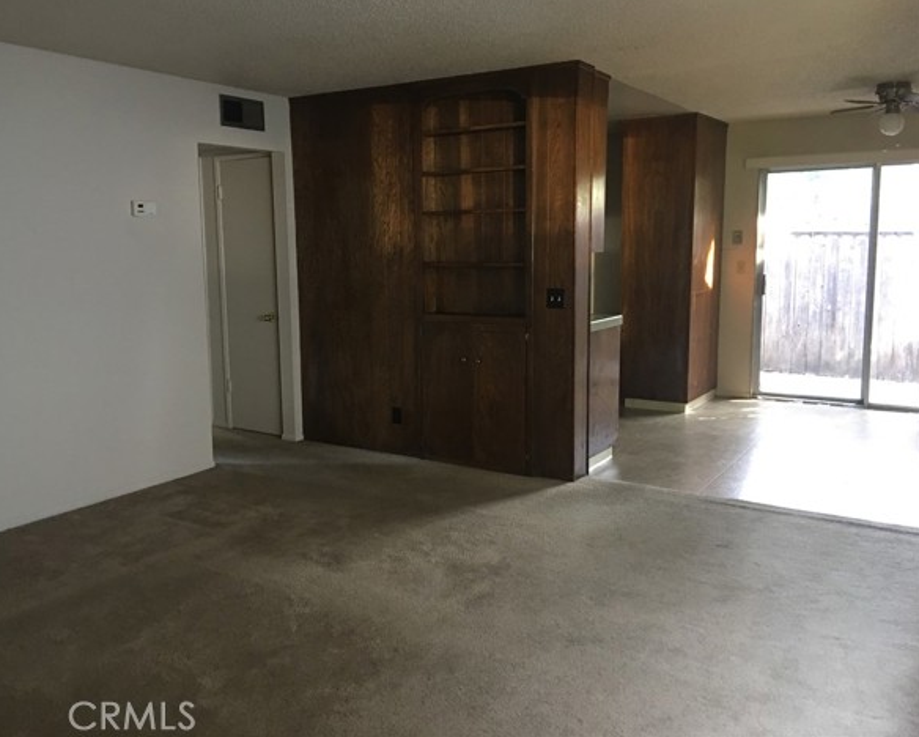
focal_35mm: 31
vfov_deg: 47.2
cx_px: 420
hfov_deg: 57.1
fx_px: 844
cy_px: 361
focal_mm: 4.15
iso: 100
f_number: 2.2
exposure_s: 1/8
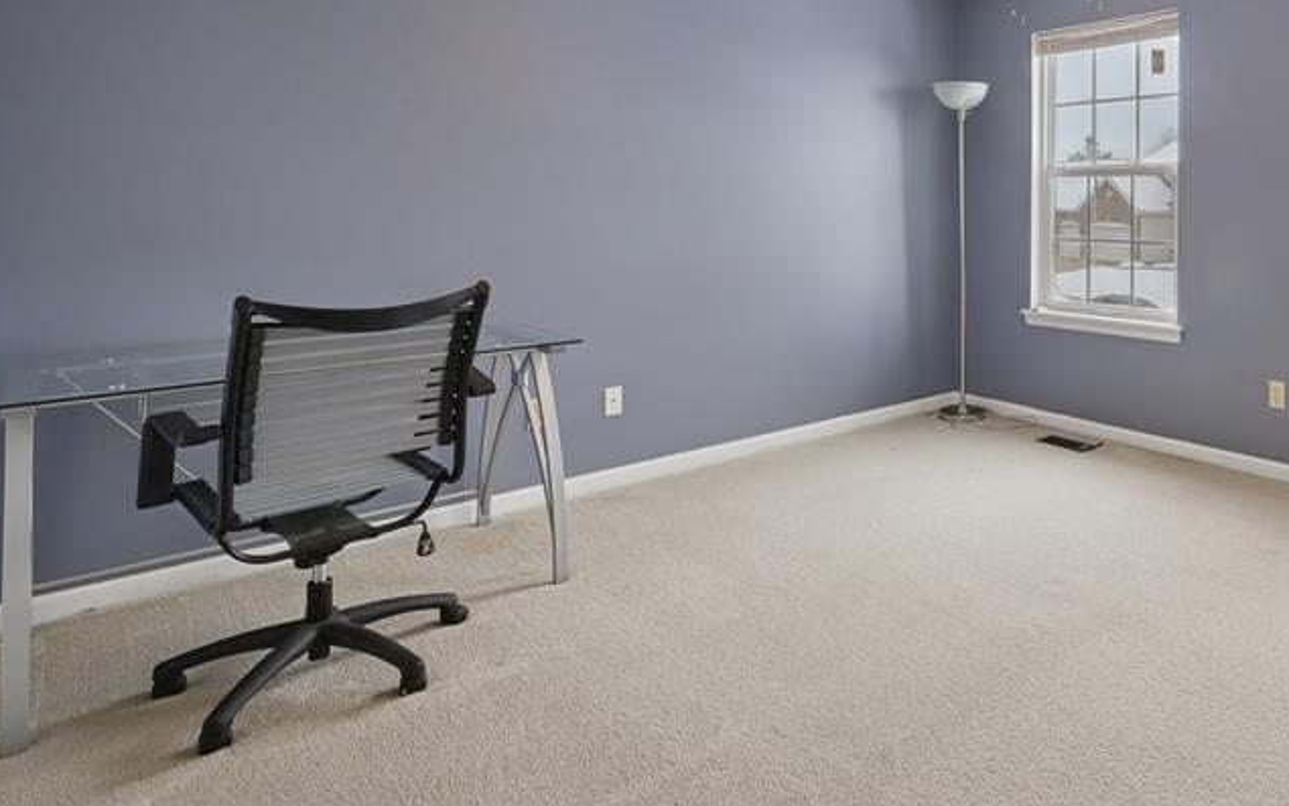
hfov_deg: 71.3
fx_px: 808
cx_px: 982
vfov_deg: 50.8
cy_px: 200
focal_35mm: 23
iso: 400
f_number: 8
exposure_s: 1/60
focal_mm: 14
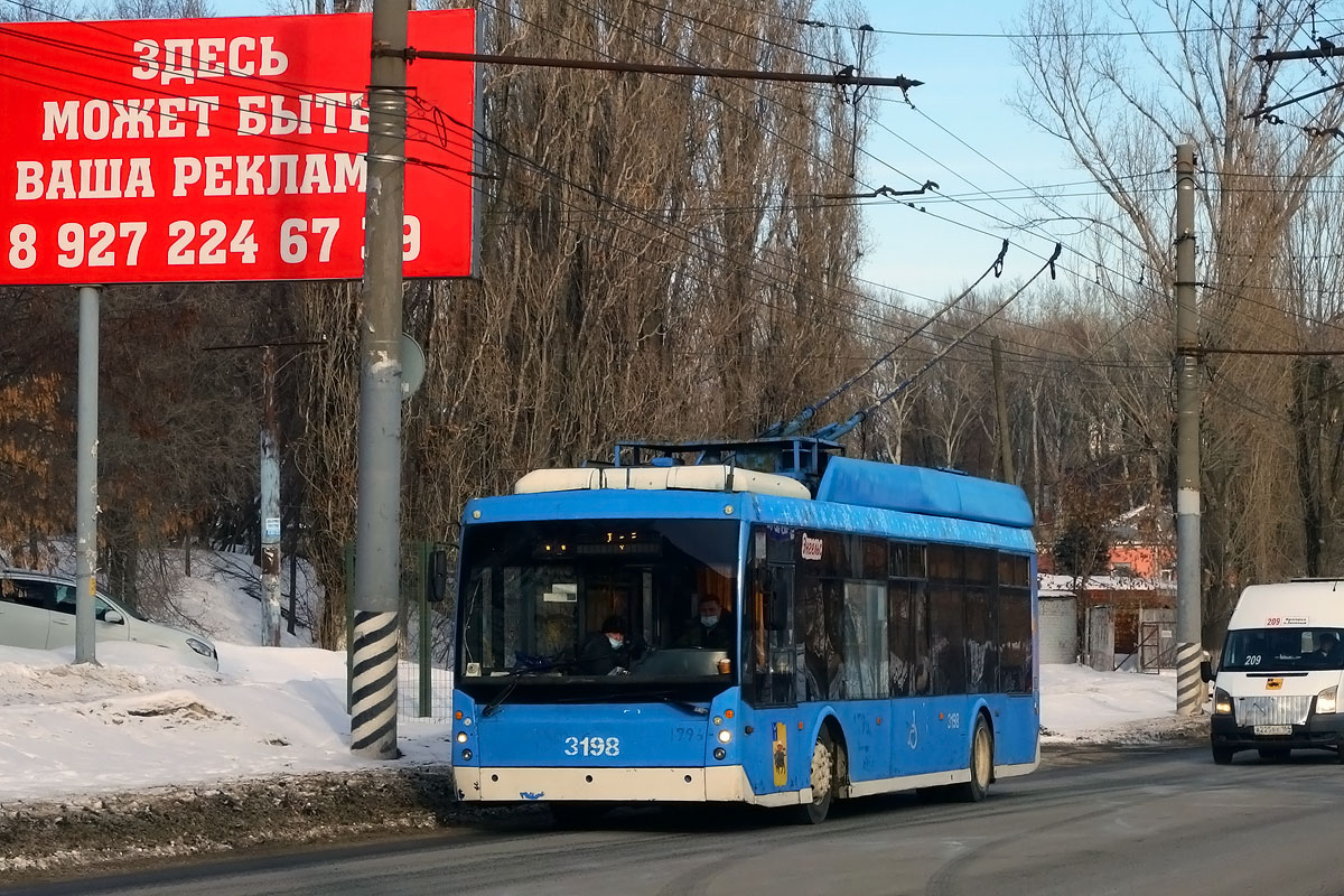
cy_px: 448
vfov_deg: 21.2
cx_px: 672
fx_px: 2389
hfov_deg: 31.4
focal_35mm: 64
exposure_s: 1/500
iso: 125
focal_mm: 23.82
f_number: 8
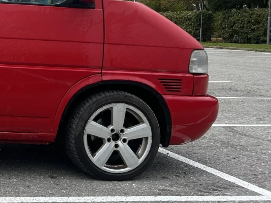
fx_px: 587
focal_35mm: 75
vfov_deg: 19.5
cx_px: -99
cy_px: 52
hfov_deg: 22.7
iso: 50
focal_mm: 5.7
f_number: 1.5
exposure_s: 1/965
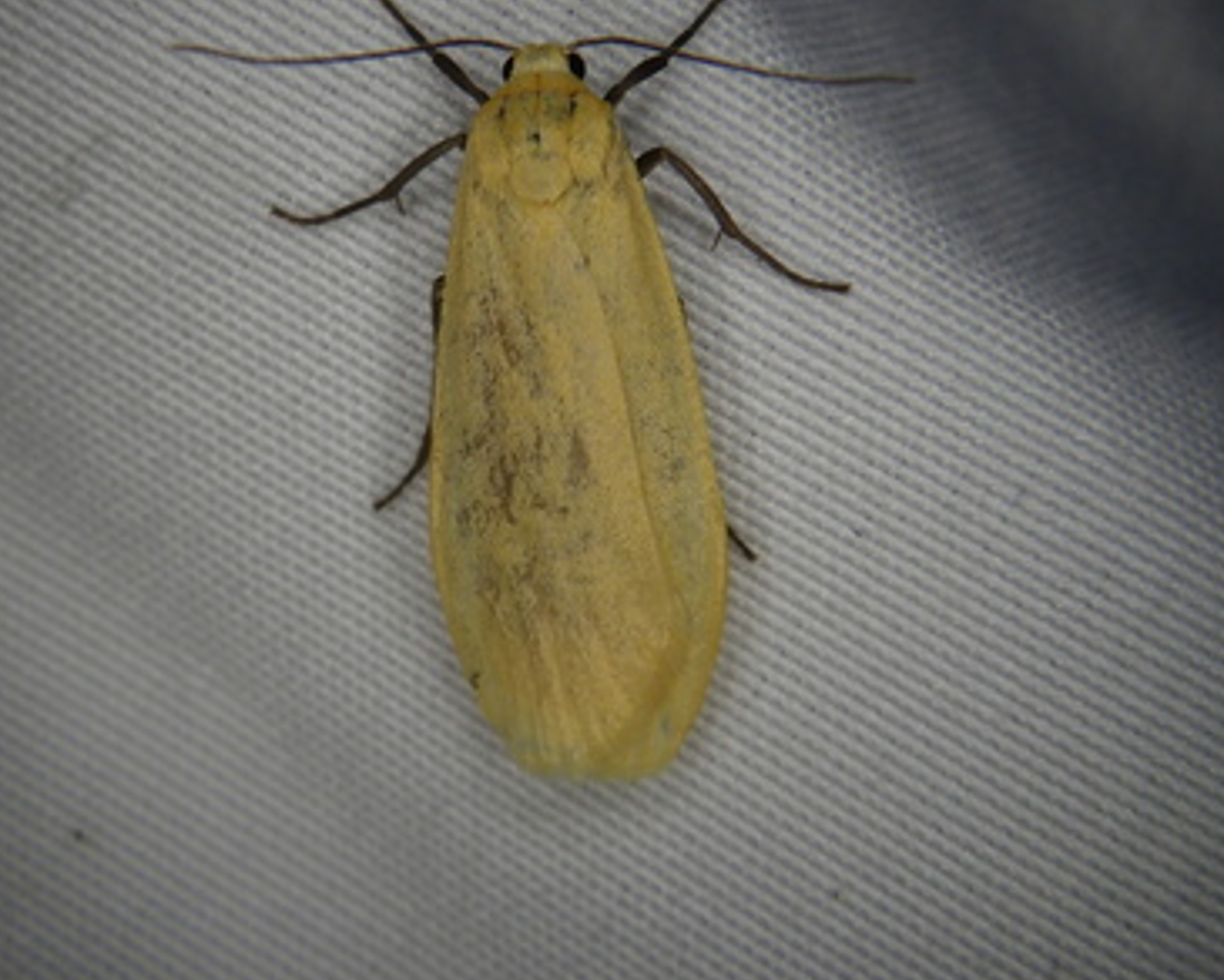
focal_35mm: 54
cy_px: 409
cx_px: 511
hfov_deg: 34.7
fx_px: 1956
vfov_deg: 28.1
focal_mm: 6.1
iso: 125
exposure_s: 1/2500
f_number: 4.6
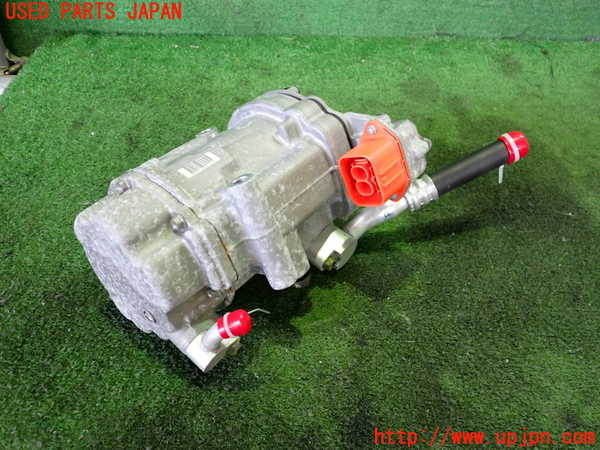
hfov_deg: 60.0
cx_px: 300
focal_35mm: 30
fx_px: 520
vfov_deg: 46.8
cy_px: 225
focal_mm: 5.4
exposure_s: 1/30
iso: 500
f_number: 2.3
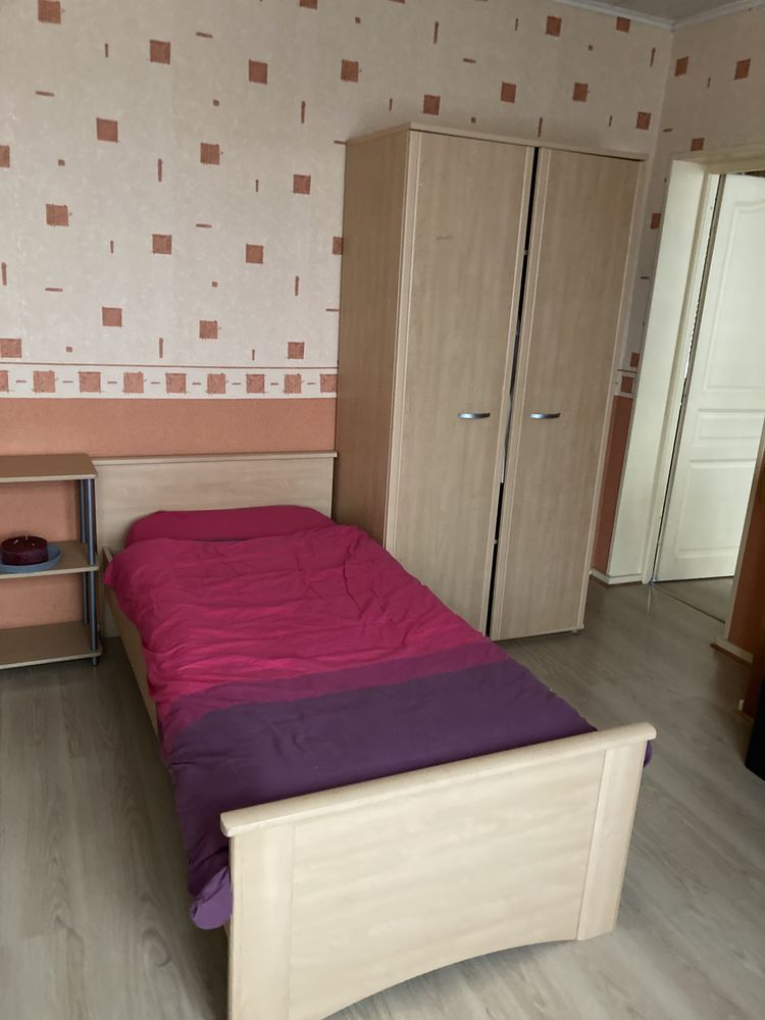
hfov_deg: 49.7
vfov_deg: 63.4
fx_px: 825
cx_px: 382
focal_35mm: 28
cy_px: 510
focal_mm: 3.99
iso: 640
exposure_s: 1/30
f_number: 1.8
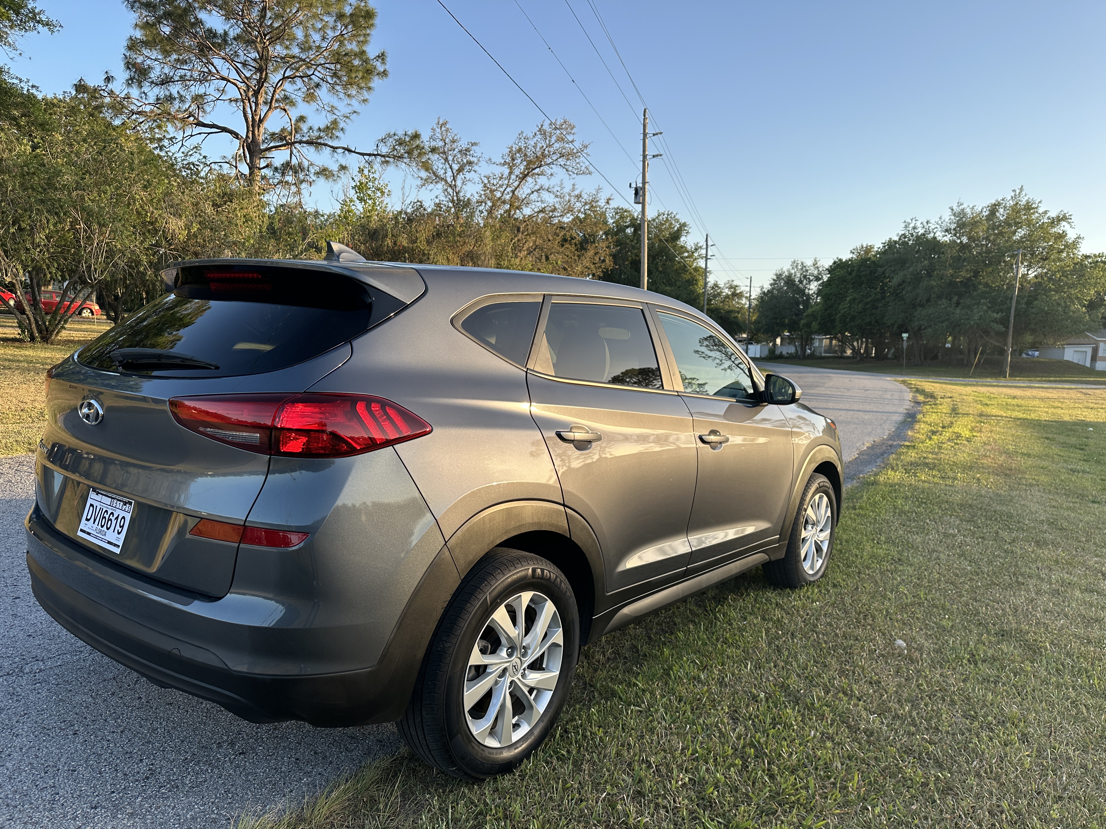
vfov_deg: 56.8
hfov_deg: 71.6
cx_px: 553
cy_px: 414
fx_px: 767
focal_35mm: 24
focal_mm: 6.86
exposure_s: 1/1009
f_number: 1.78
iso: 80
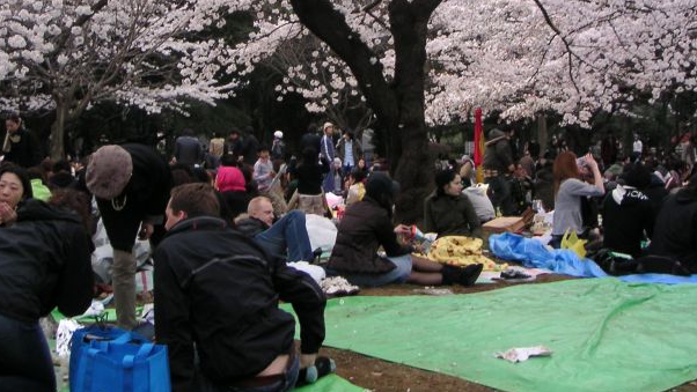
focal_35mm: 55
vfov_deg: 21.4
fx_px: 1017
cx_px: 318
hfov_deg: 37.8
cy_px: 49
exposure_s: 1/90
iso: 50
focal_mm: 6
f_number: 2.8
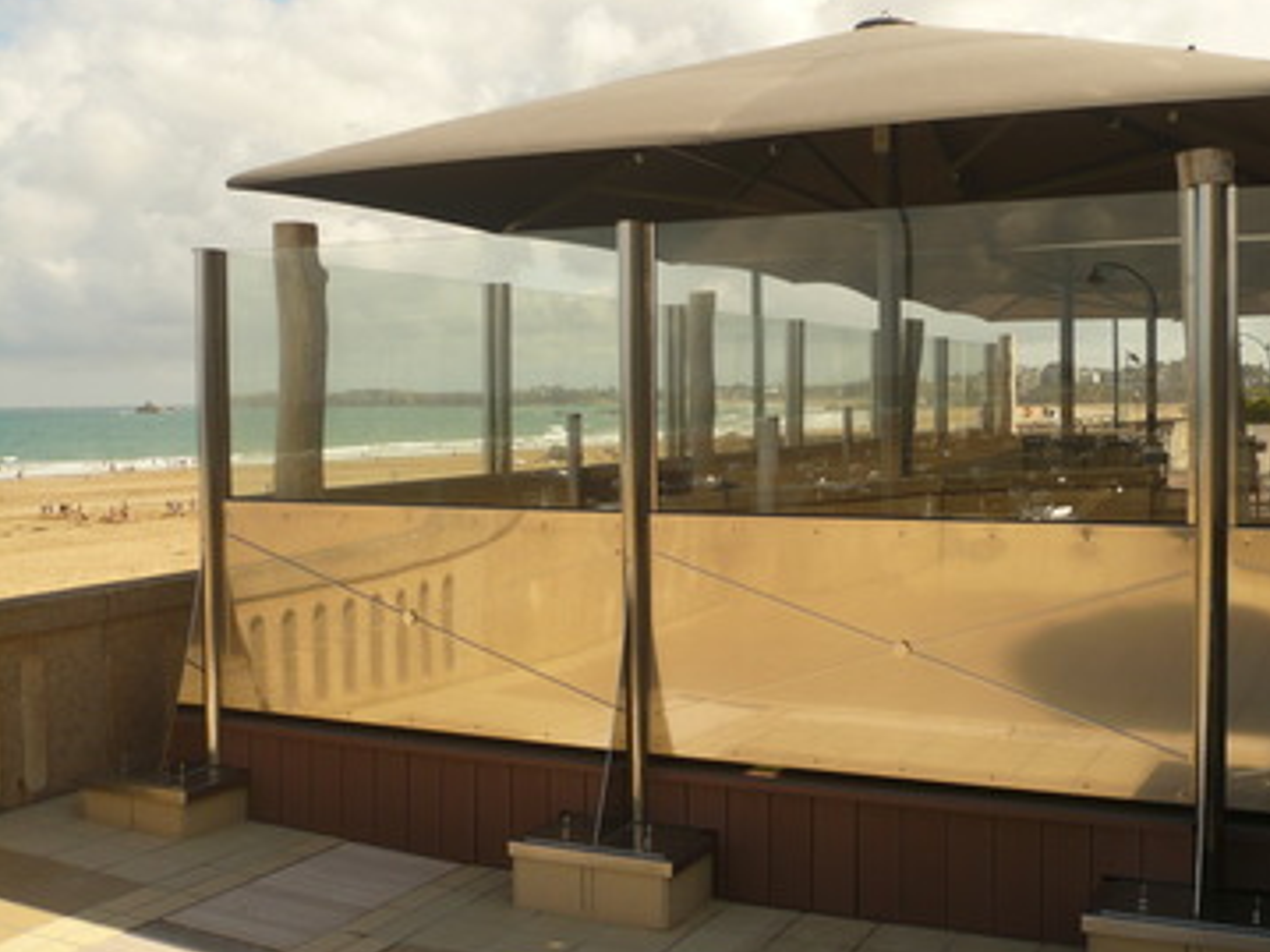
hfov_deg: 47.8
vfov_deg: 36.8
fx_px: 1430
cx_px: 700
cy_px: 449
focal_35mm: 39
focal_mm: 5.8
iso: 100
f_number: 8
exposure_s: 1/200
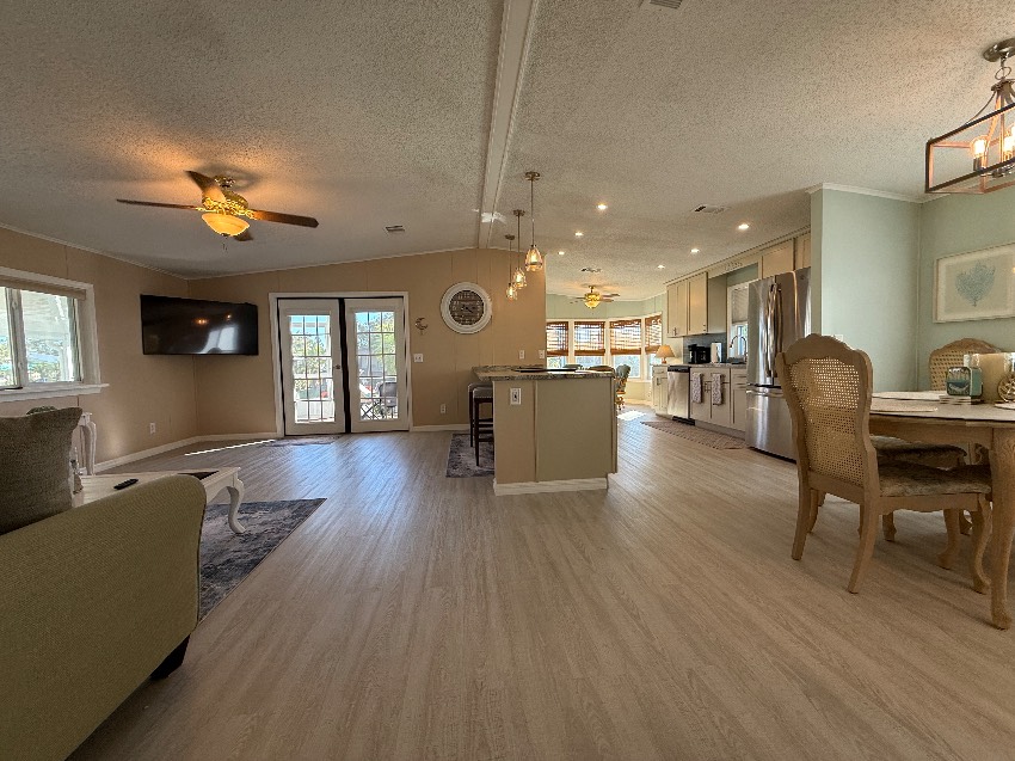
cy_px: 380
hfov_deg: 102.1
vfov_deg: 85.6
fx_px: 410
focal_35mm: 14
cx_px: 508
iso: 80
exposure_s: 1/120
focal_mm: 2.22
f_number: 2.2
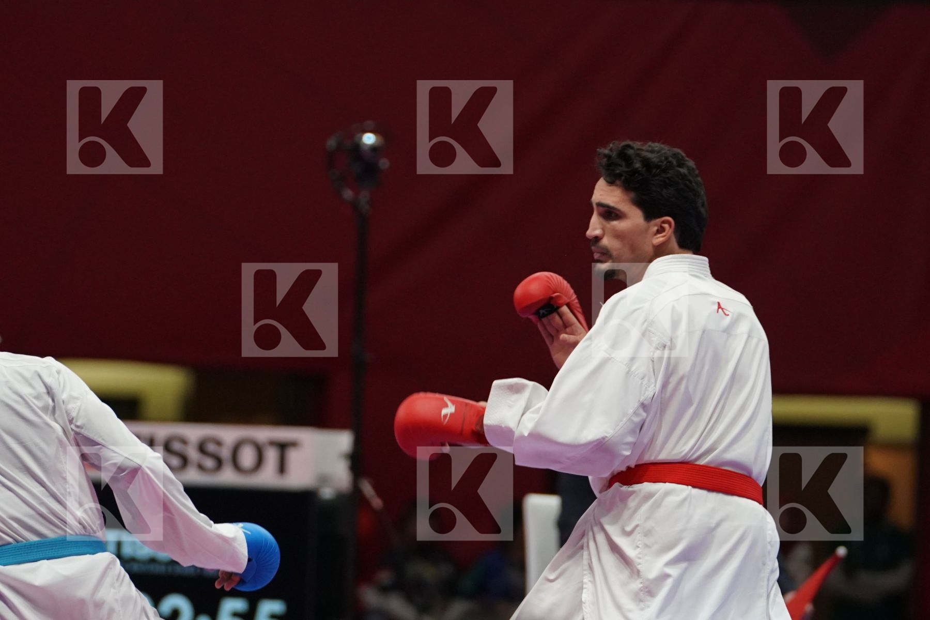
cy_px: 310
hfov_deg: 6.9
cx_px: 465
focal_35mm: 298
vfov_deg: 4.6
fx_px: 7698
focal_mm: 199
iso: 3200
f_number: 4
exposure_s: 1/1000
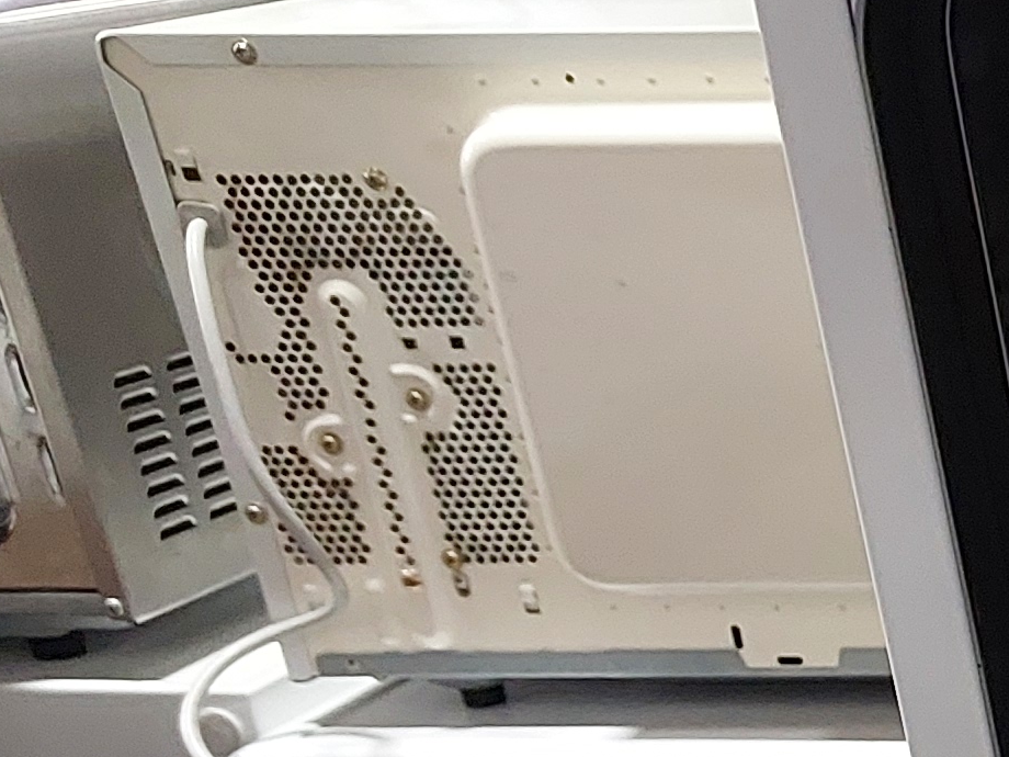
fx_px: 2915
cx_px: 2110
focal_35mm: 100
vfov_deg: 13.4
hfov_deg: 15.2
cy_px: 1318
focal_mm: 5.06
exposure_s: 1/33.3
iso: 400
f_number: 1.8
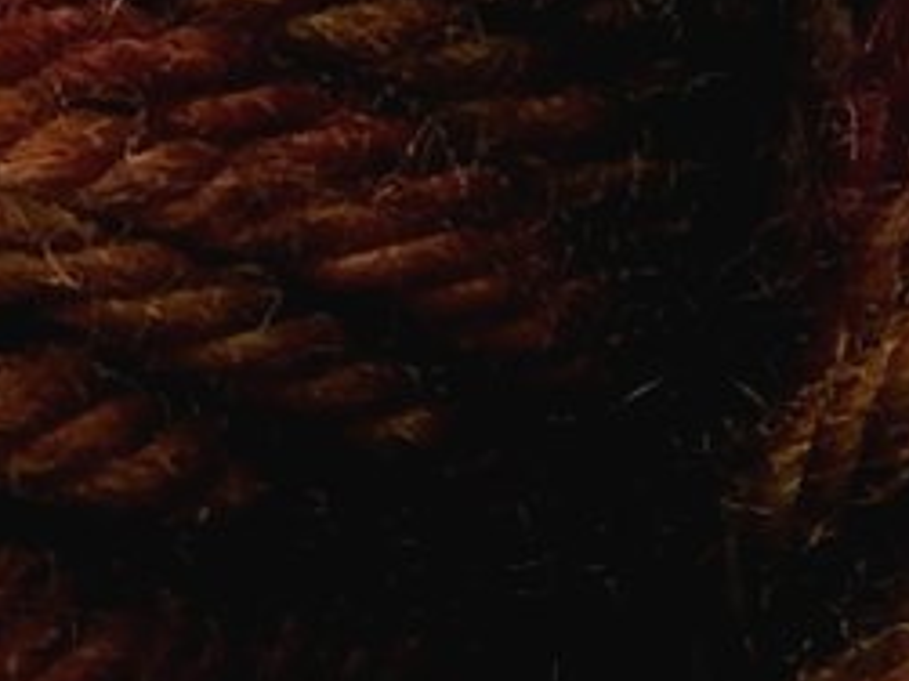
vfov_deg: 1.5
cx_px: -989
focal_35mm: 1011
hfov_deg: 2.0
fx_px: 26536
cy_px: -304
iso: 125
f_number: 4.8
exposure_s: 1/10
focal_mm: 23.4
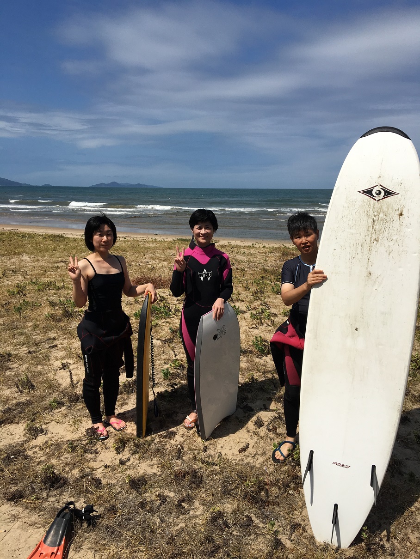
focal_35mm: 29
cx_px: 210
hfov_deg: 48.2
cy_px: 280
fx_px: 469
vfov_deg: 61.6
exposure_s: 1/4274
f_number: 2.2
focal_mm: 4.15
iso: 25
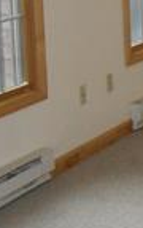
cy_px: -16
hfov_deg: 10.0
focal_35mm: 123
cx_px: 272
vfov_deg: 16.5
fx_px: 763
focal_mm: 4.6
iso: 400
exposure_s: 1/25
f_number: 3.5
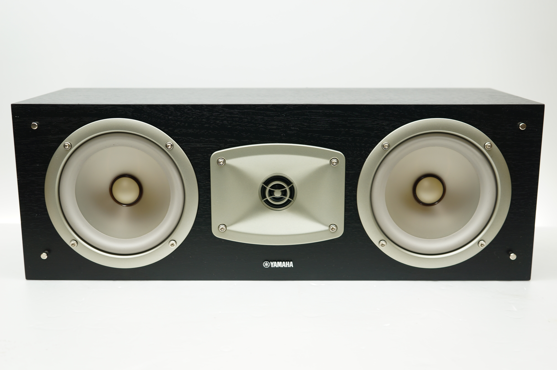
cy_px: 185
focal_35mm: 45
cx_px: 278
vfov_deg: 29.8
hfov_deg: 43.6
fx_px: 695
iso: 100
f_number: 3.5
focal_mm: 30
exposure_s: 1/50
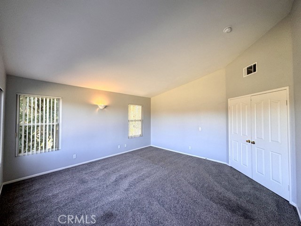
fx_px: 122
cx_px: 150
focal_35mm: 14
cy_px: 113
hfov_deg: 102.1
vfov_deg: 85.7
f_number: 2.2
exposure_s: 1/120
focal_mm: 2.22
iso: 125
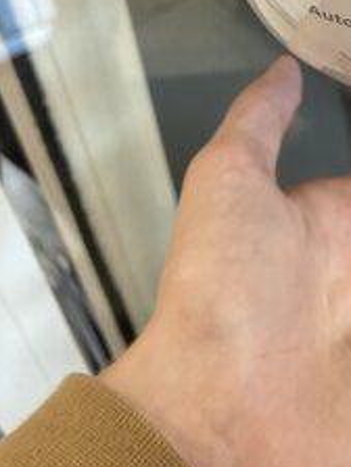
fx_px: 811
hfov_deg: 23.1
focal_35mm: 60
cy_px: -6
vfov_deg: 29.9
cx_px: 374
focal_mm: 3.99
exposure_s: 1/100
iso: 80
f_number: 1.8
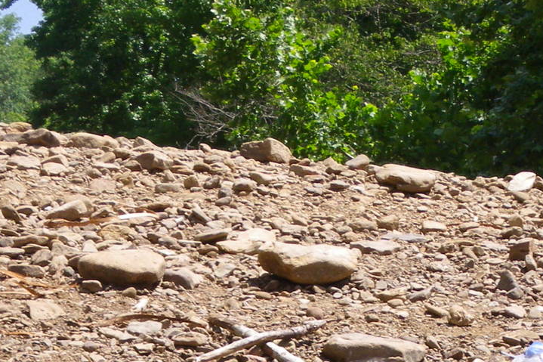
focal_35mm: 123
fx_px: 1855
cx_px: 430
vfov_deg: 10.5
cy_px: 641
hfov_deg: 16.5
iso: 64
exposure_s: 1/200
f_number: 4.6
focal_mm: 6.1
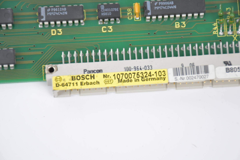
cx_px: 124
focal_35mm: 226
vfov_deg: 6.1
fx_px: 1507
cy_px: 85
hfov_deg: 9.1
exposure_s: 1/250
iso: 2500
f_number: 5.6
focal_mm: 140
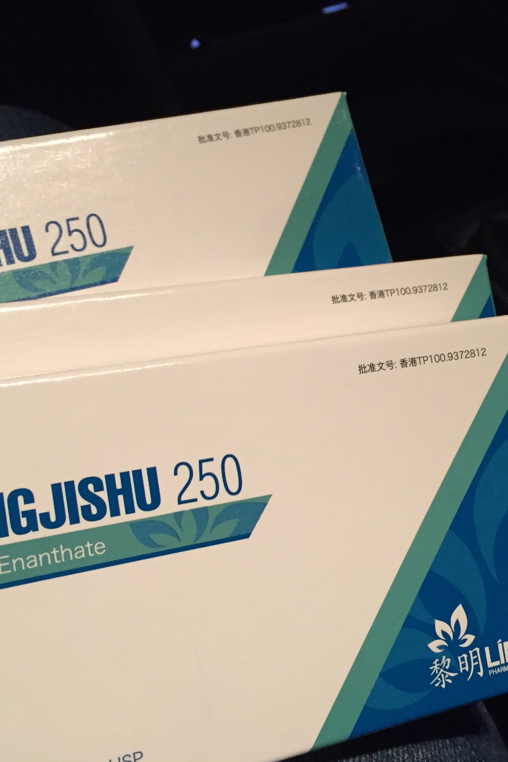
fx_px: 868
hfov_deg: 32.6
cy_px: 388
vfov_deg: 47.4
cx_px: 274
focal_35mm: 41
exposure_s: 1/25
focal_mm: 4.15
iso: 250
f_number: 2.2
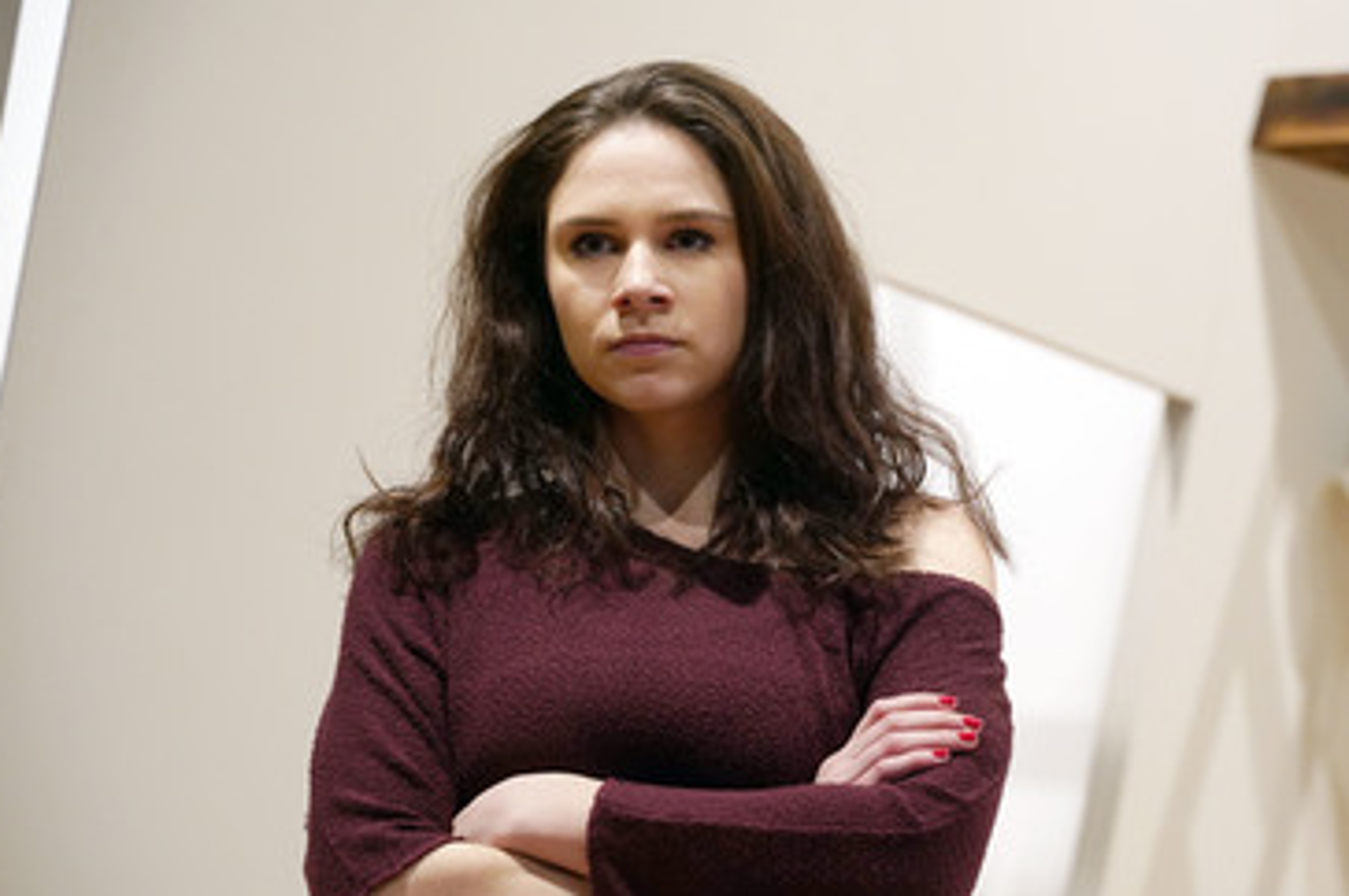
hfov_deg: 21.9
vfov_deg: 14.7
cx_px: 813
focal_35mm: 93
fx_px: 3482
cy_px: 522
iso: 3200
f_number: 4.5
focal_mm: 75
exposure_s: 1/125
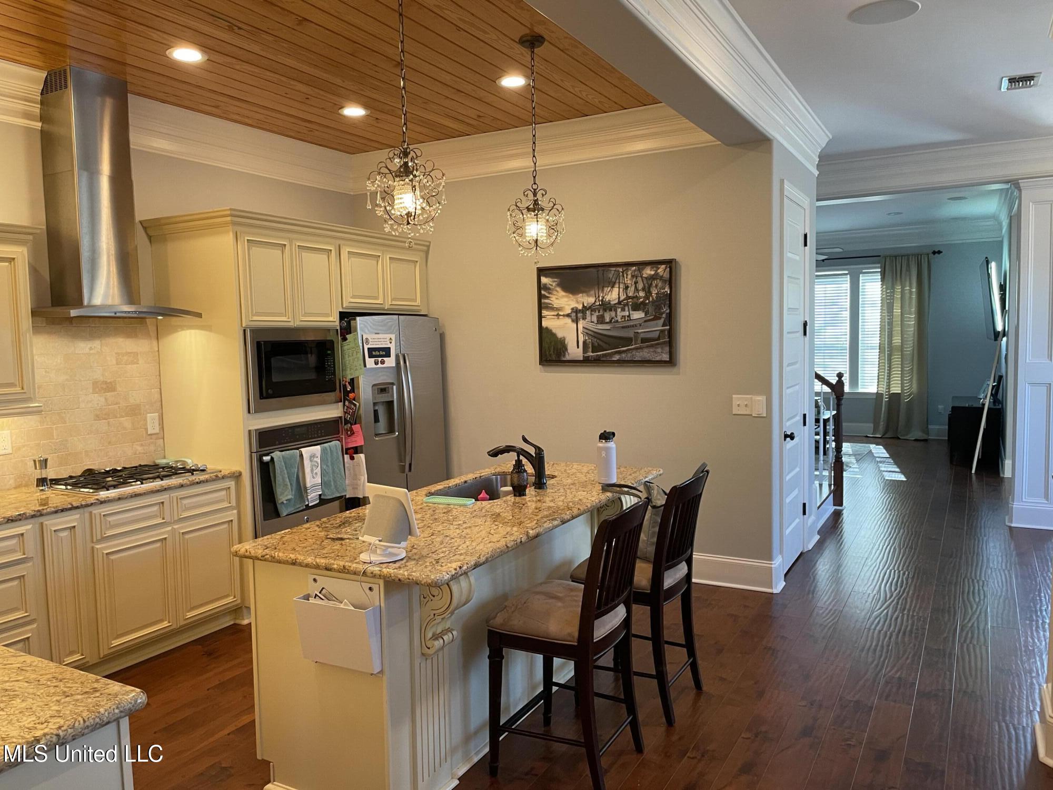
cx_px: 526
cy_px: 395
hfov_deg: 67.3
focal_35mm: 26
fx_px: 791
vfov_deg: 53.1
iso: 125
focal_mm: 4.2
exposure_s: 1/67
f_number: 1.6
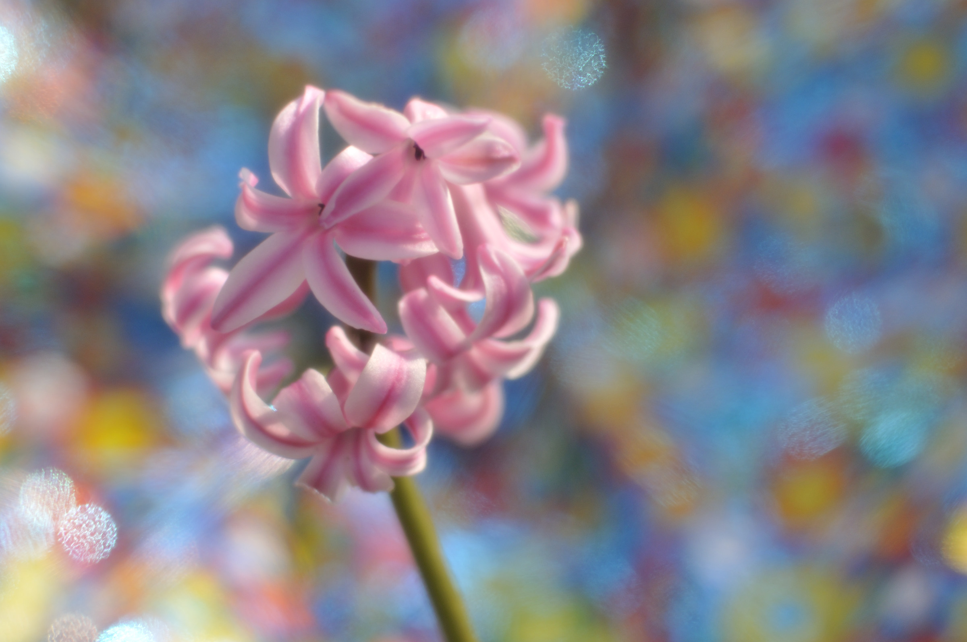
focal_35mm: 52
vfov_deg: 25.7
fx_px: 1408
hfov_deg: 37.9
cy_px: 321
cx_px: 484
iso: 200
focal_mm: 35
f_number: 2.8
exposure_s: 1/2500
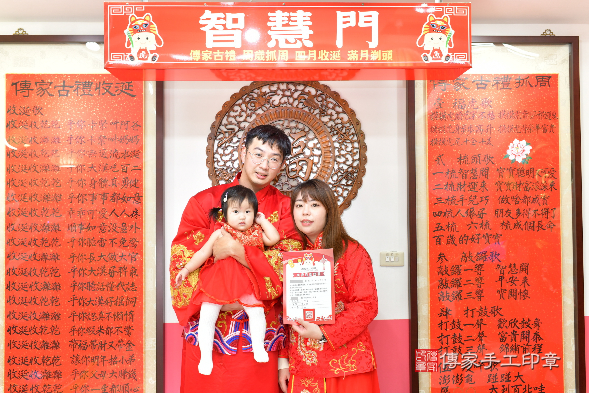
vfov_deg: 37.9
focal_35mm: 35
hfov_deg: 54.4
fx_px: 573
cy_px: 196
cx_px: 294
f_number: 4.5
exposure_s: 1/200
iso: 800
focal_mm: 35
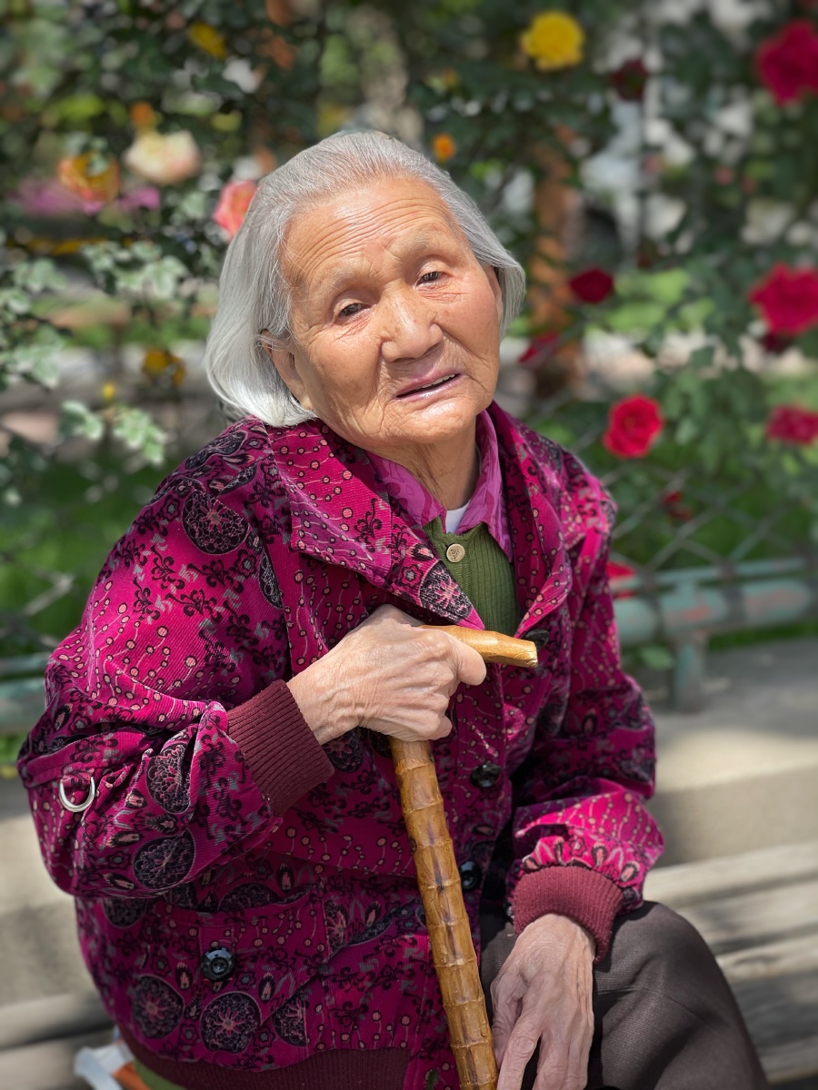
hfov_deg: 22.9
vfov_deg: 30.3
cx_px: 409
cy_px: 545
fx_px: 2016
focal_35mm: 64
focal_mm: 7.5
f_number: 2.2
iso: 20
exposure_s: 1/690
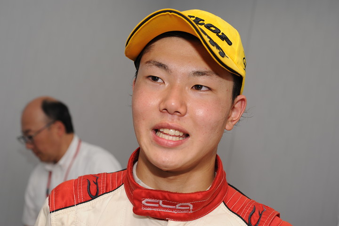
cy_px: 113
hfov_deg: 54.4
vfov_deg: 37.9
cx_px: 170
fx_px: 330
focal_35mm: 35
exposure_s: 1/60
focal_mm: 35
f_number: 2
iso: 200
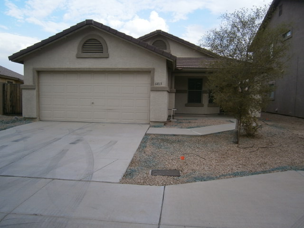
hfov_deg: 67.3
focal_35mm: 26
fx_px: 228
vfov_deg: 53.1
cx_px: 152
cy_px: 114
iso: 80
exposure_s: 1/60
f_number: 8
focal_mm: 4.7
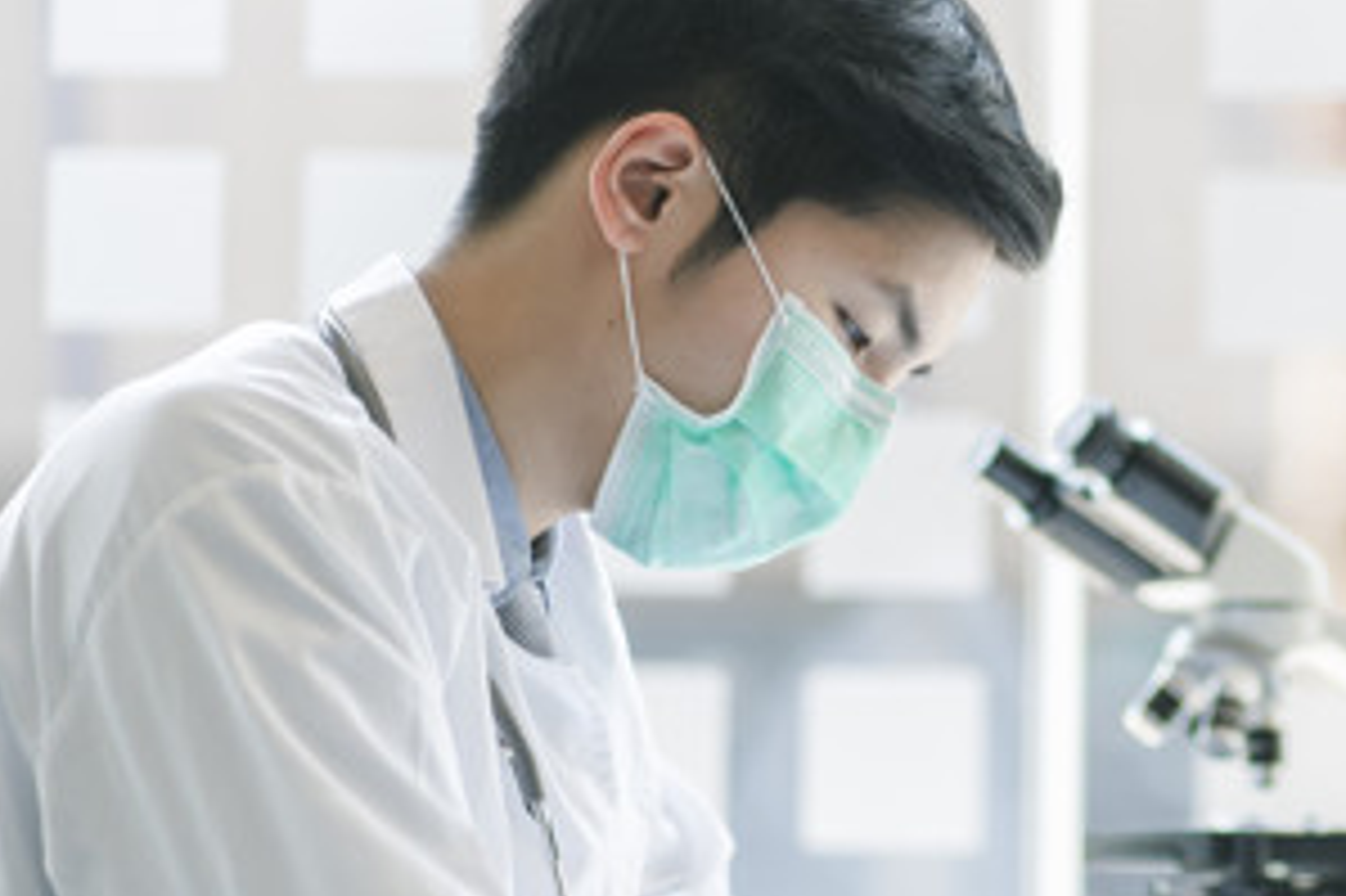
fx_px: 6651
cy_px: 538
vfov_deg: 7.7
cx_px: 1260
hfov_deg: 11.5
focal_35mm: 178
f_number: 1.8
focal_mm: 85
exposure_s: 1/400
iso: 100
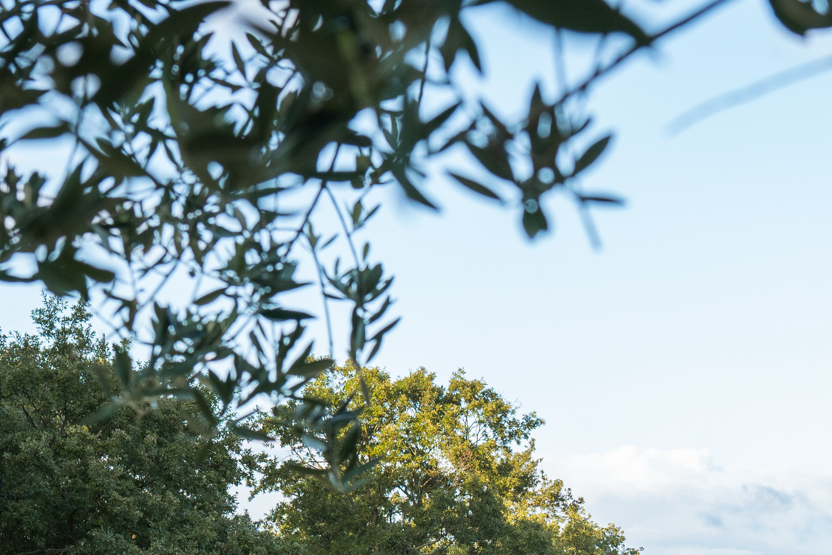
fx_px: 2612
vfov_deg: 11.9
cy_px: 678
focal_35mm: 113
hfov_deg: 18.0
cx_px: 570
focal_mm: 35
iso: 400
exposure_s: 1/320
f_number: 5
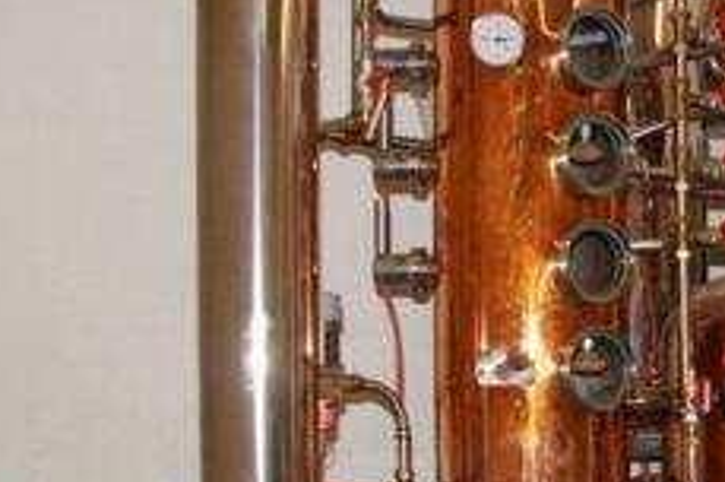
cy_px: 406
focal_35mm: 78
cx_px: 996
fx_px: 1569
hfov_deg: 22.6
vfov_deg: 17.3
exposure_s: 1/60
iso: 400
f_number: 5.6
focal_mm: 18
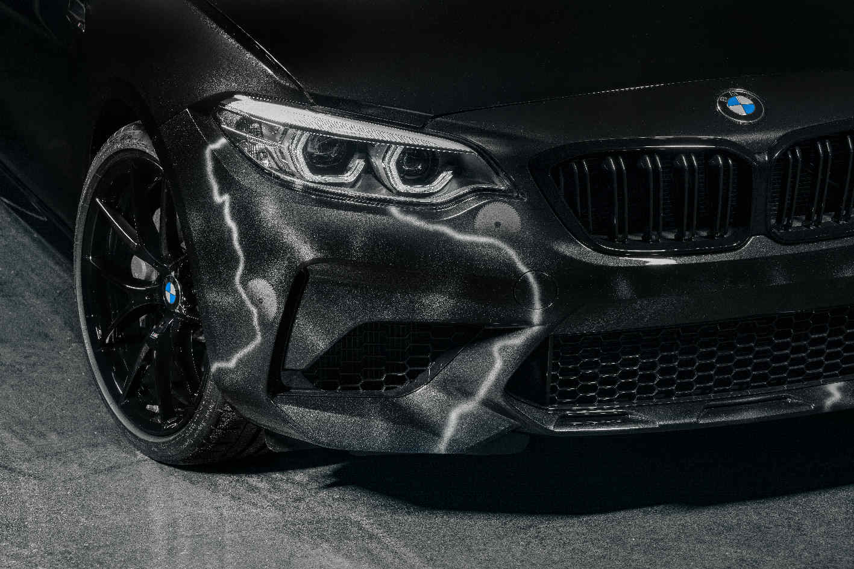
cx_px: 427
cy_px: 284
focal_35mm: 117
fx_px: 2776
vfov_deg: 11.7
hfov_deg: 17.5
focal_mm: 117
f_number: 8
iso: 100
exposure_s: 15
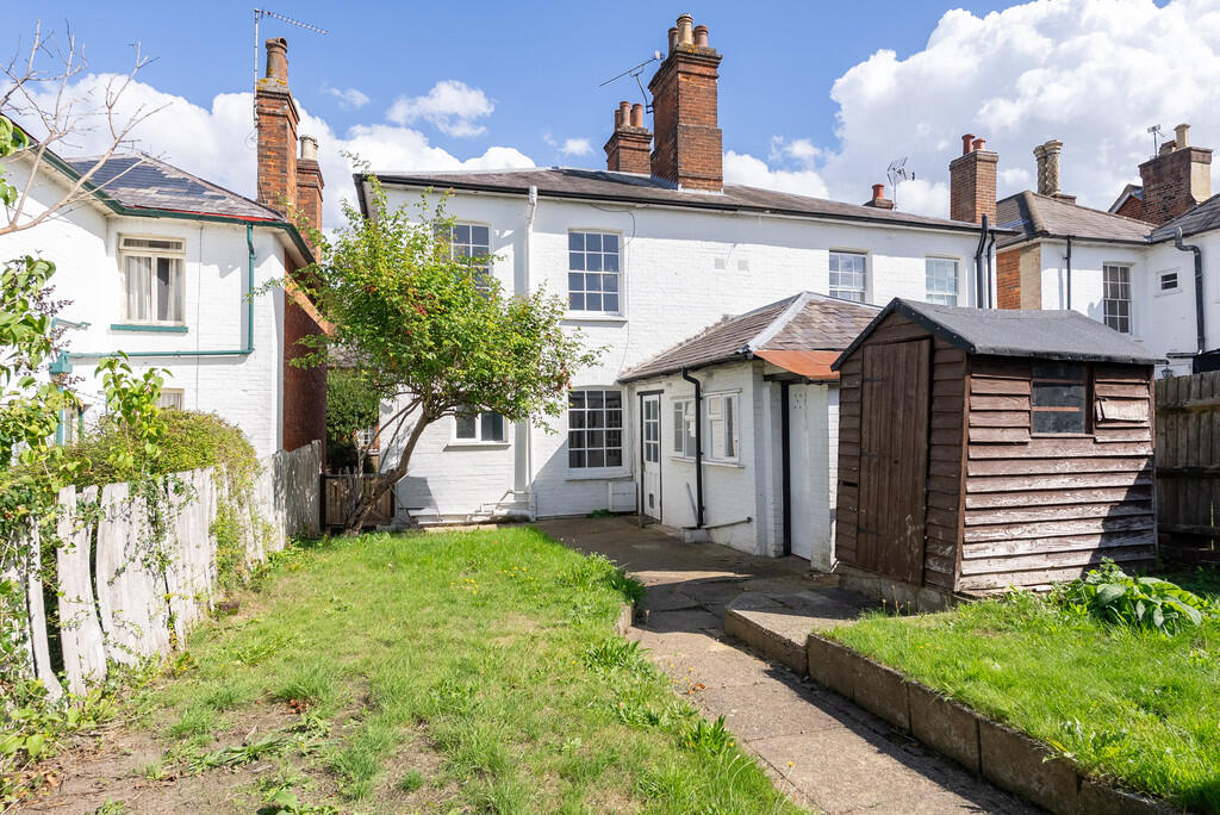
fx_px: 678
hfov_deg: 83.9
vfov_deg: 62.0
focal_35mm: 20
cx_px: 610
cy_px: 408
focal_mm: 20
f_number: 7.1
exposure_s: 1/1000
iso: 500
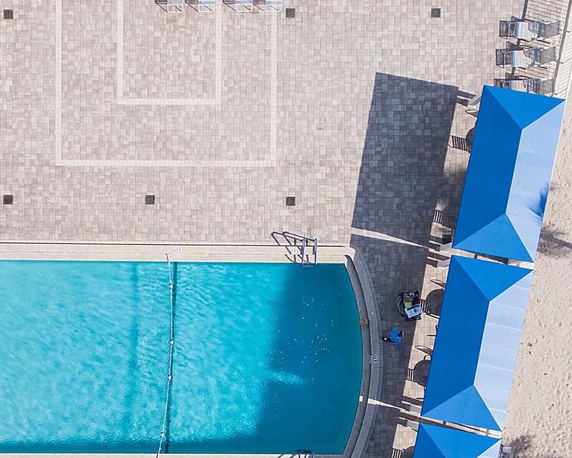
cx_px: 169
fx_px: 1202
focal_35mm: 71
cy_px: 360
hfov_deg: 26.5
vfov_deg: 21.3
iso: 100
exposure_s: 1/1000
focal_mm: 5.33
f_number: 3.1
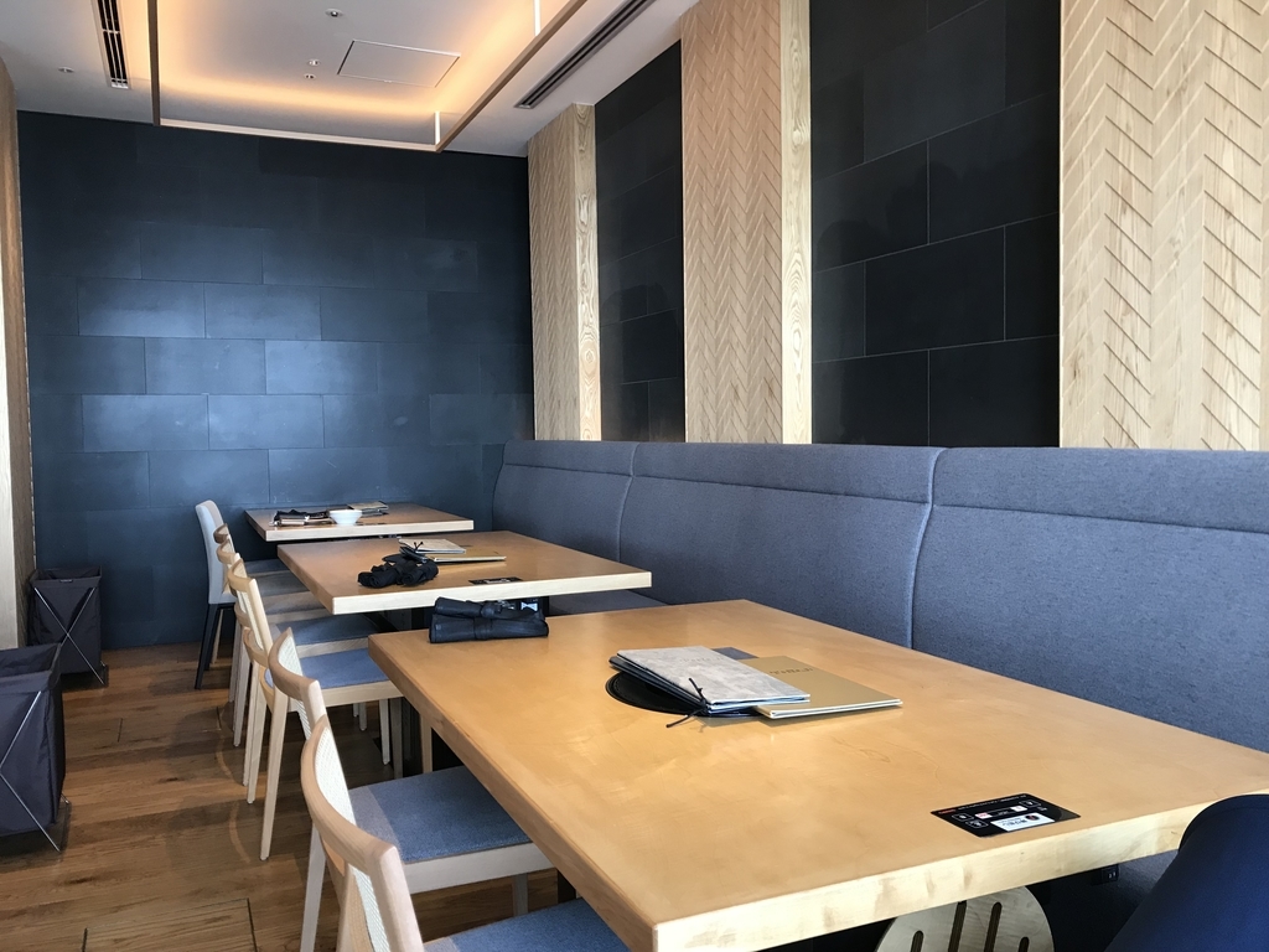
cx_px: 634
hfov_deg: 63.4
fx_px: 1026
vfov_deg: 49.7
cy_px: 476
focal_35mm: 28
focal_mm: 3.99
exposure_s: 1/40
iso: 25
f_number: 1.8
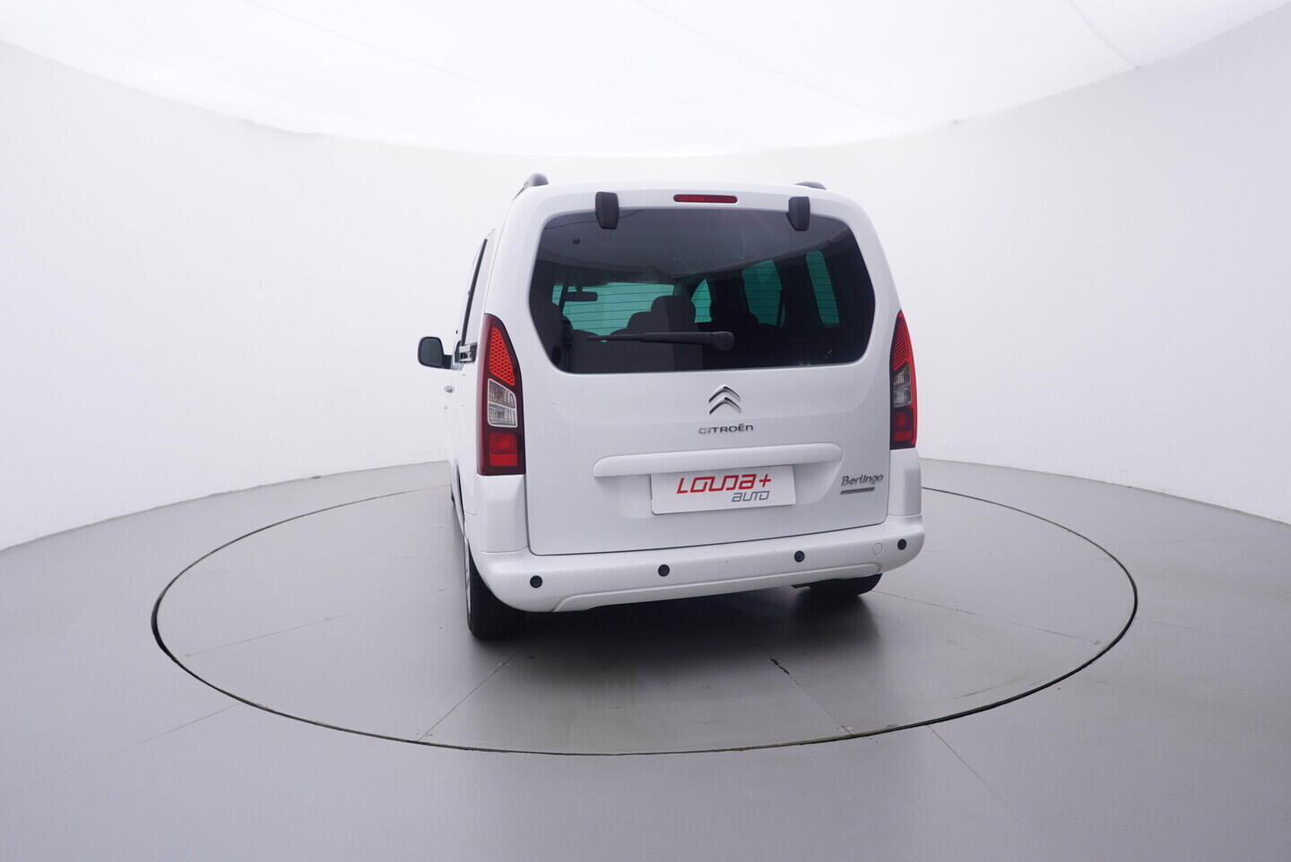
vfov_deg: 56.2
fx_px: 807
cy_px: 431
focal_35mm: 22
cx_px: 646
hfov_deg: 77.3
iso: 200
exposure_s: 1/80
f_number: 5
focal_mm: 15
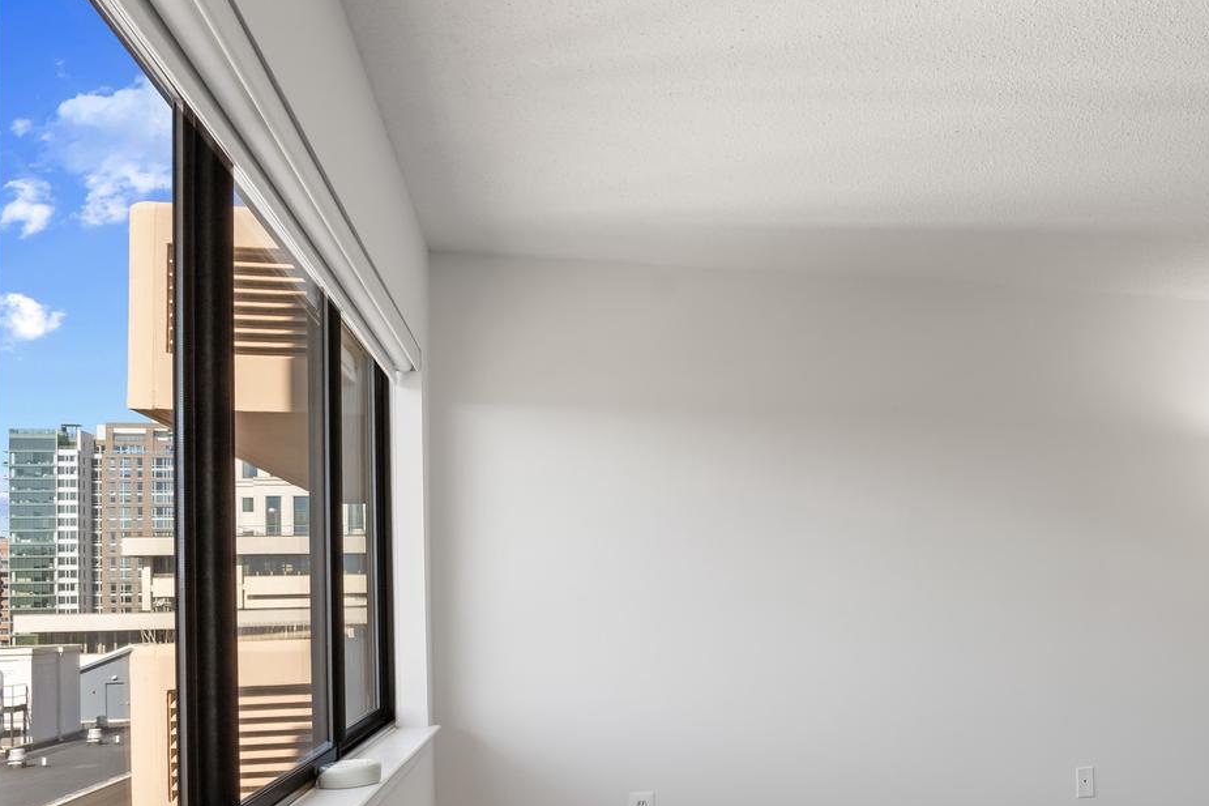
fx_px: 940
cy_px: 601
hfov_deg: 63.0
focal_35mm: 28
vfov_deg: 44.9
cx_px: 849
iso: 200
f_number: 9
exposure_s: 1/50
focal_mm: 12
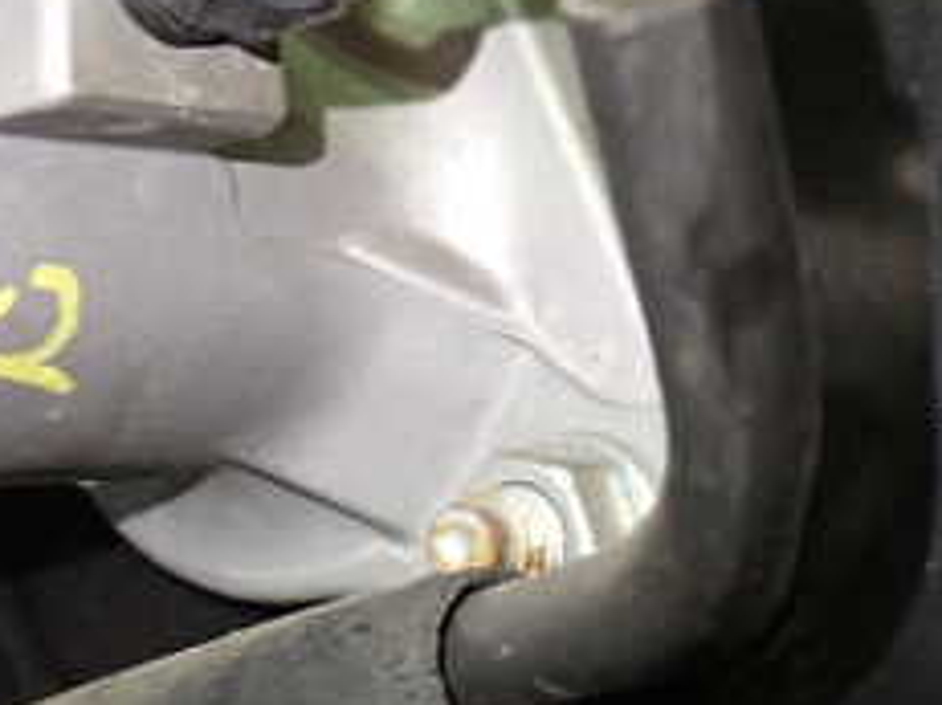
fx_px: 2122
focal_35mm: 78
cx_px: 29
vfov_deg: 18.7
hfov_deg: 24.1
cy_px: 534
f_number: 2.3
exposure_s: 1/30
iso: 400
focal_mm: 5.4
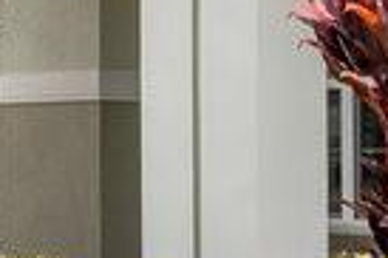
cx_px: 416
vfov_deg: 11.6
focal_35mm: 117
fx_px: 1259
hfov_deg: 17.0
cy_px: 4
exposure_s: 1/200
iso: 100
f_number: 10
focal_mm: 16
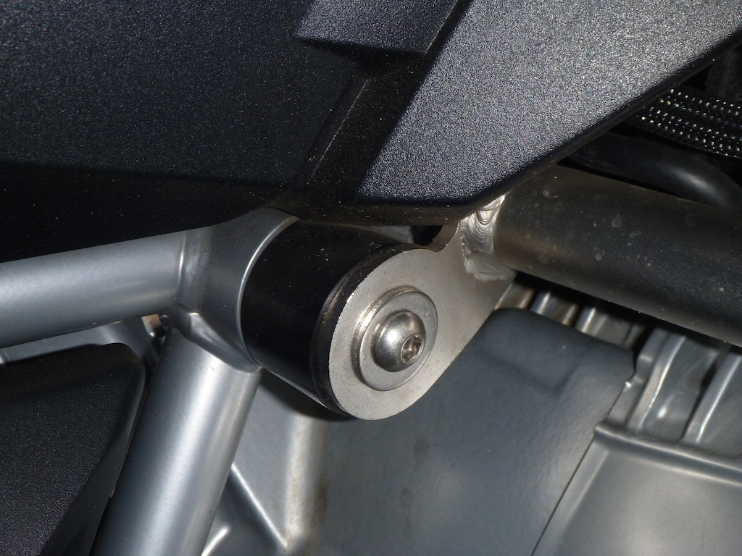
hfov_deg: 34.9
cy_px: 278
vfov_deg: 26.6
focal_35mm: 55
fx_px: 1179
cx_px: 371
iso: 100
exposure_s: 1/60
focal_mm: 9.8
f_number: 4.9
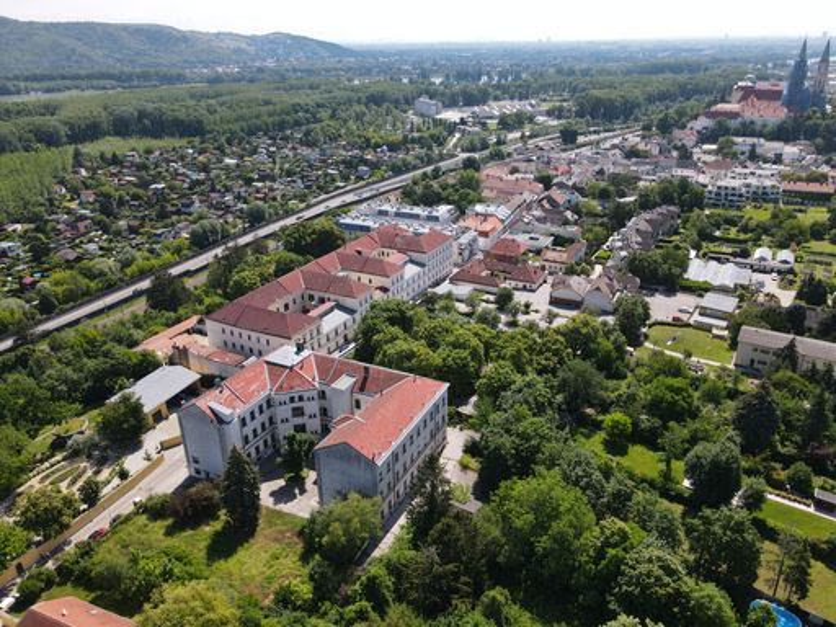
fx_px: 580
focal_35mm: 24
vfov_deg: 56.8
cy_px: 314
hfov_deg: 71.6
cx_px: 418
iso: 110
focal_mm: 4.5
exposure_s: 1/500
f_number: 2.8
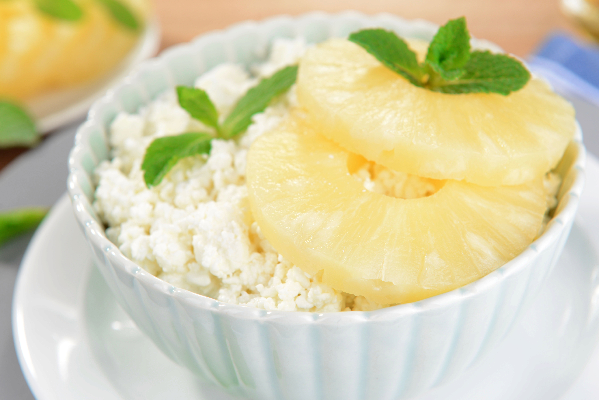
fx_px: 1165
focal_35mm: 70
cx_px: 300
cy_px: 200
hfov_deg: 28.8
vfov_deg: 19.5
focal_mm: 70
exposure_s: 1/160
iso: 200
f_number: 8
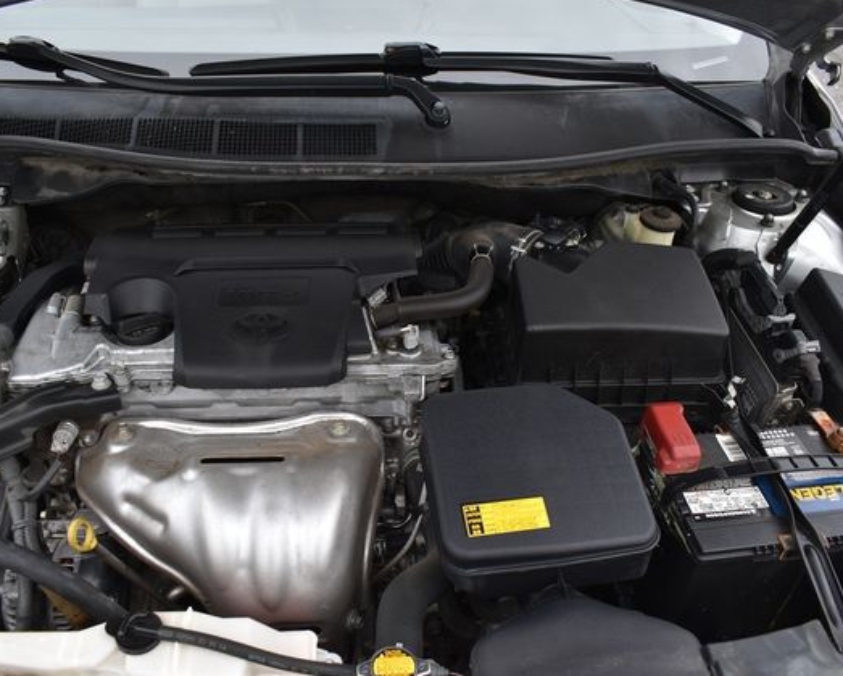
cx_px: 403
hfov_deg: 57.1
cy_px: 340
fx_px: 774
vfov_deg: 47.1
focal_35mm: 31
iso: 250
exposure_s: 1/250
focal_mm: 18
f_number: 5.6
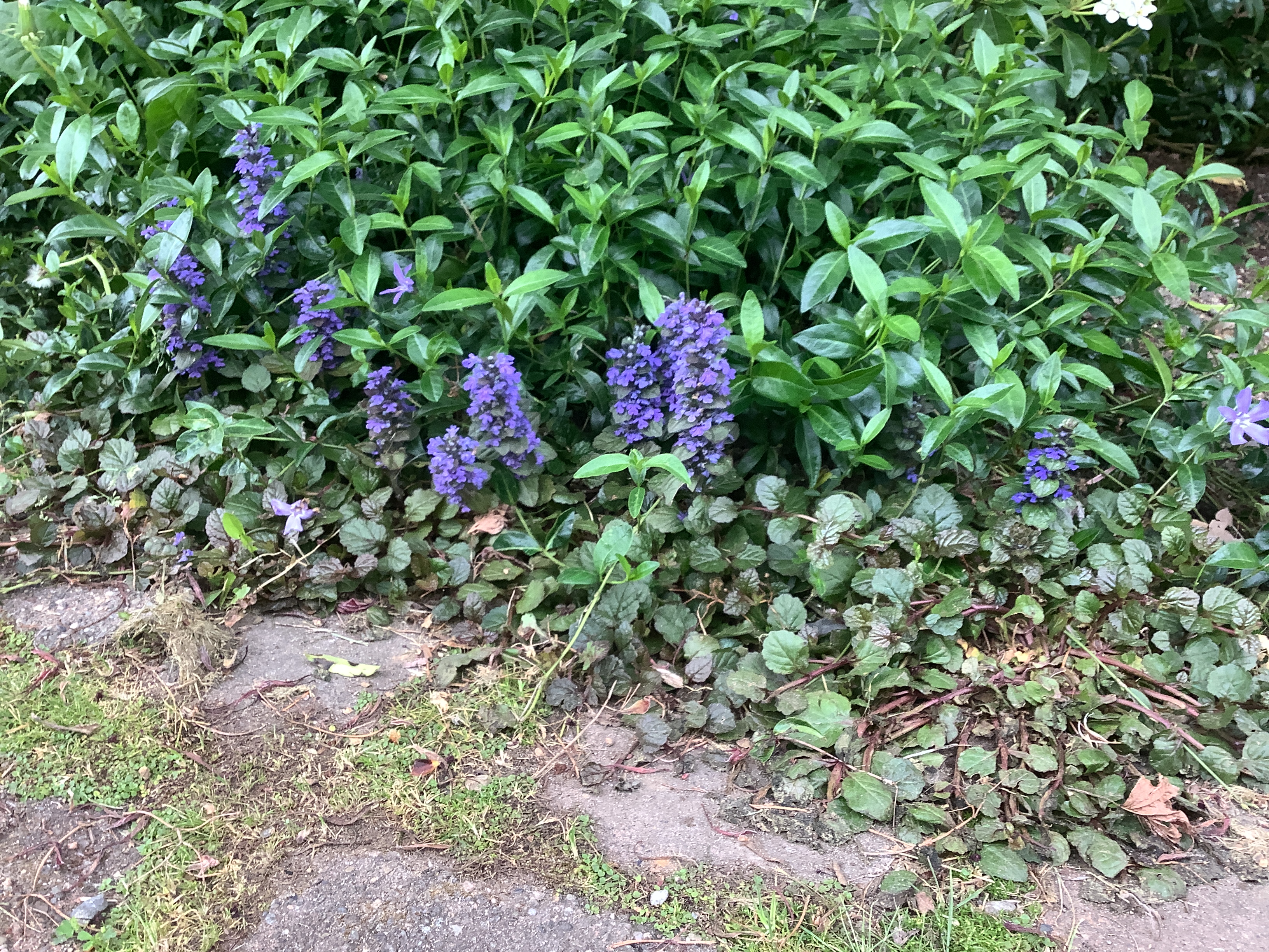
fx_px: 1136
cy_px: 476
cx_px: 634
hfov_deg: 58.4
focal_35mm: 31
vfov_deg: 45.4
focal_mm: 3.3
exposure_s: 1/60
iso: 80
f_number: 2.4
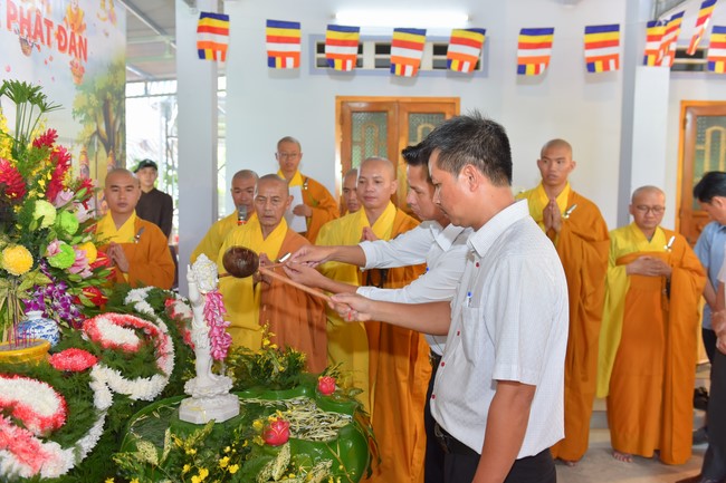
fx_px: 645
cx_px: 363
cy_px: 242
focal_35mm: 32
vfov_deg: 41.1
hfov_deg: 58.7
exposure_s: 1/80
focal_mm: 32
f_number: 3.5
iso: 500
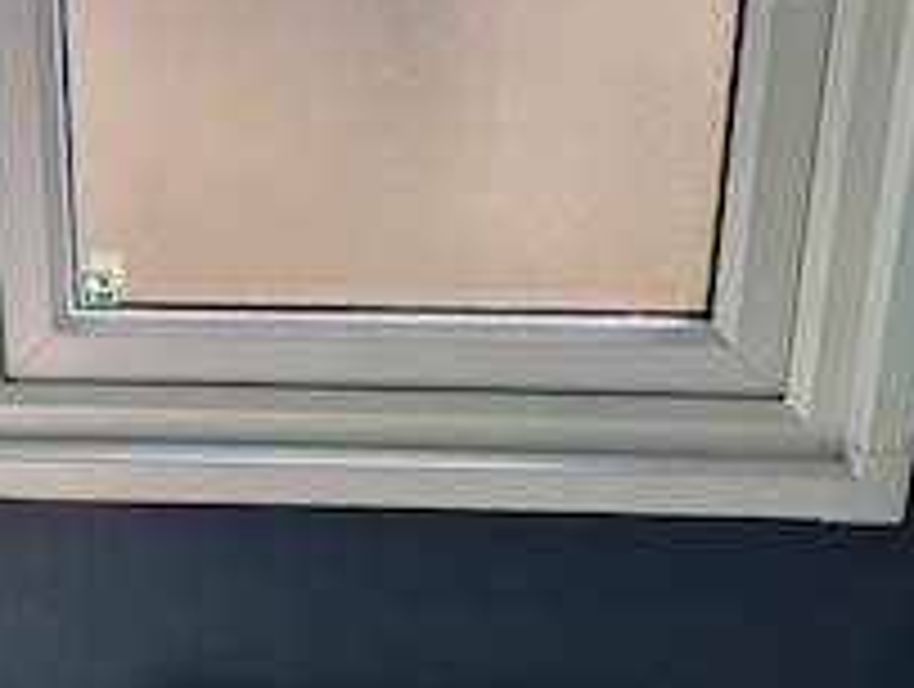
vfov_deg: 23.7
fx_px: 1640
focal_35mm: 62
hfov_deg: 30.1
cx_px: 140
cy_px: 418
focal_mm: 1.83
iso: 51
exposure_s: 1/1058
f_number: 2.2
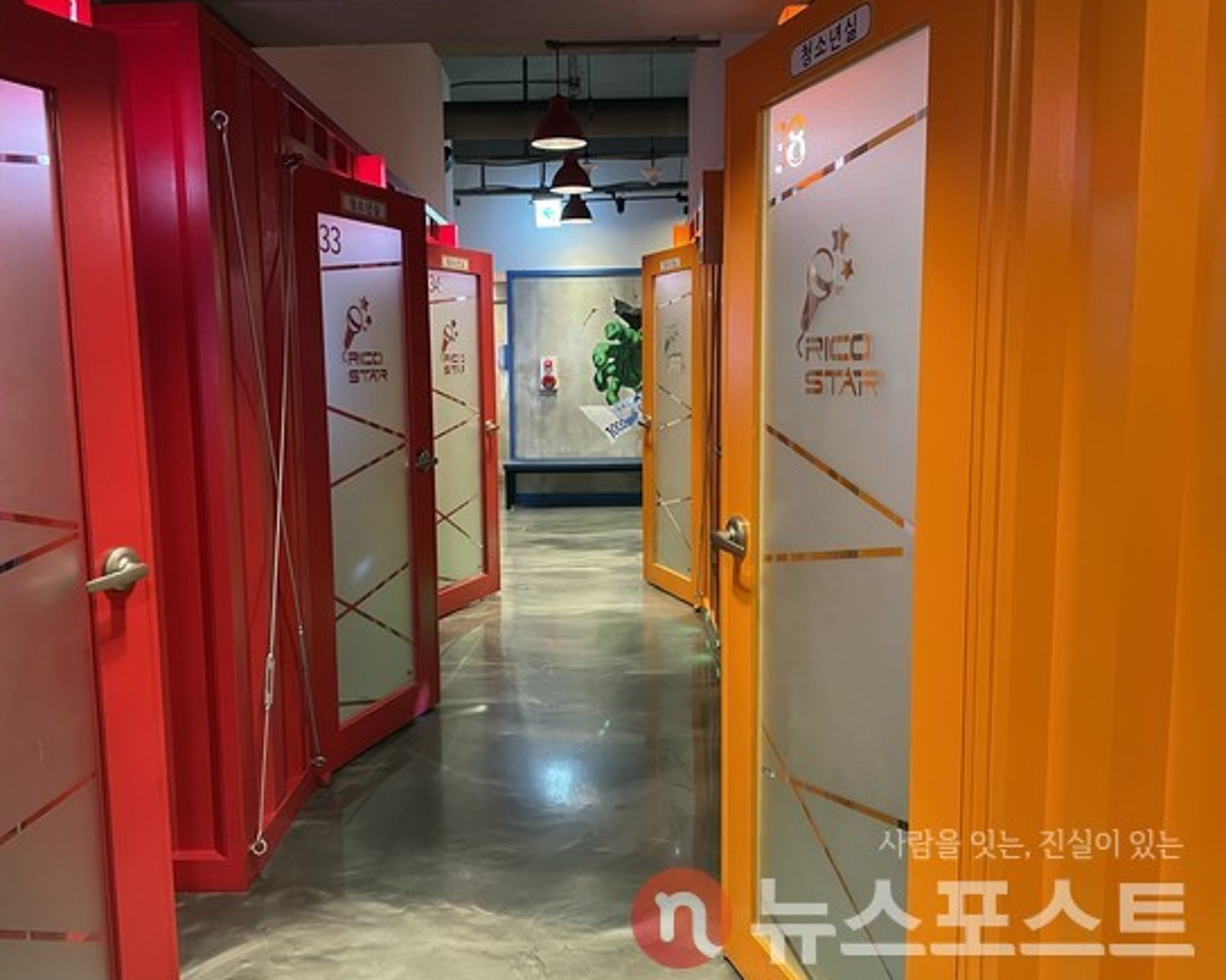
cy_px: 496
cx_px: 552
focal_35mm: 28
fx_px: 1016
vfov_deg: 51.5
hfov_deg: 62.1
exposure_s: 1/60
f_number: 1.6
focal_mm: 4.2
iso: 500
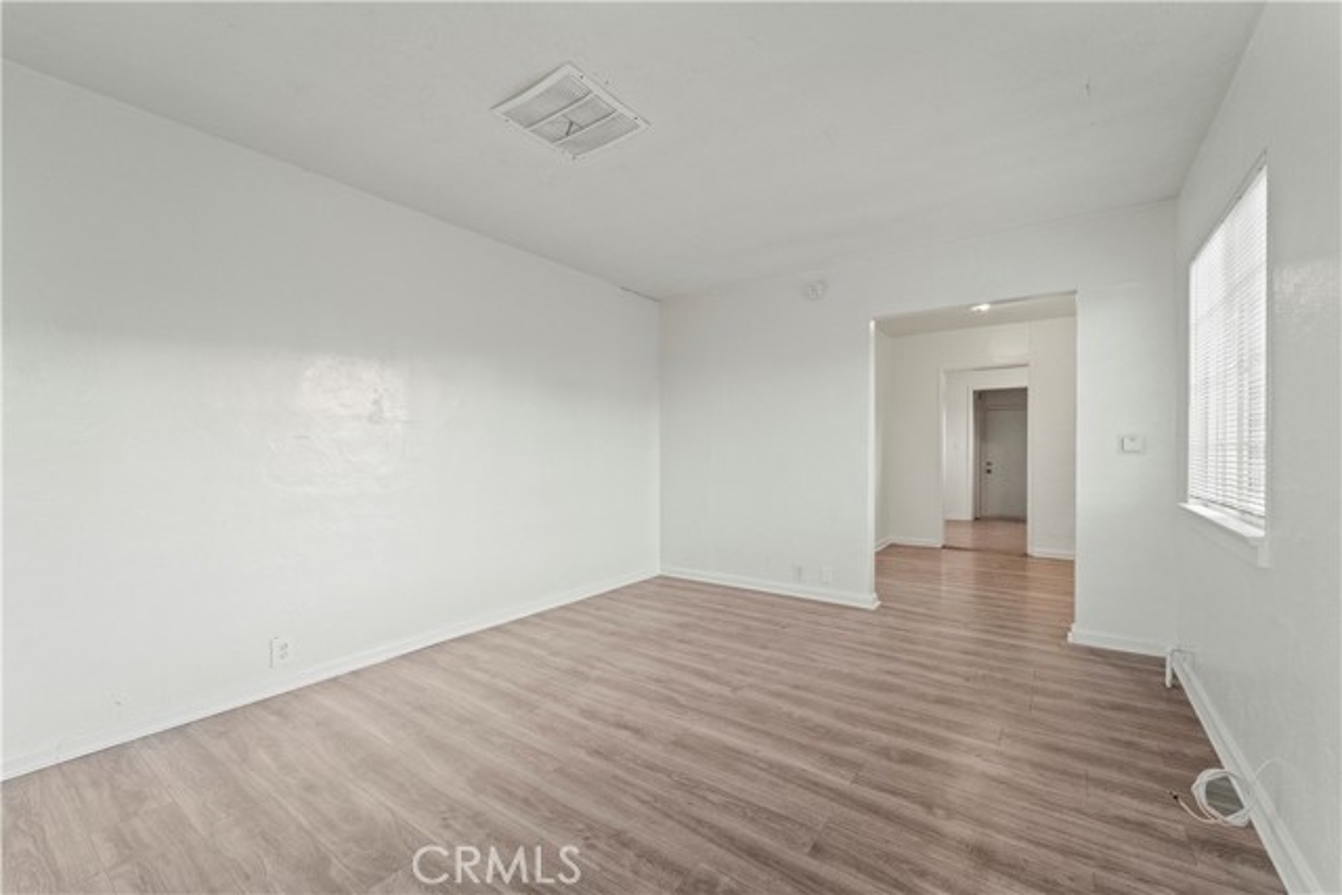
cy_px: 448
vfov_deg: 81.2
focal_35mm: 14
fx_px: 522
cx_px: 671
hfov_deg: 104.2
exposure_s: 1/20
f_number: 9
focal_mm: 14
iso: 3200
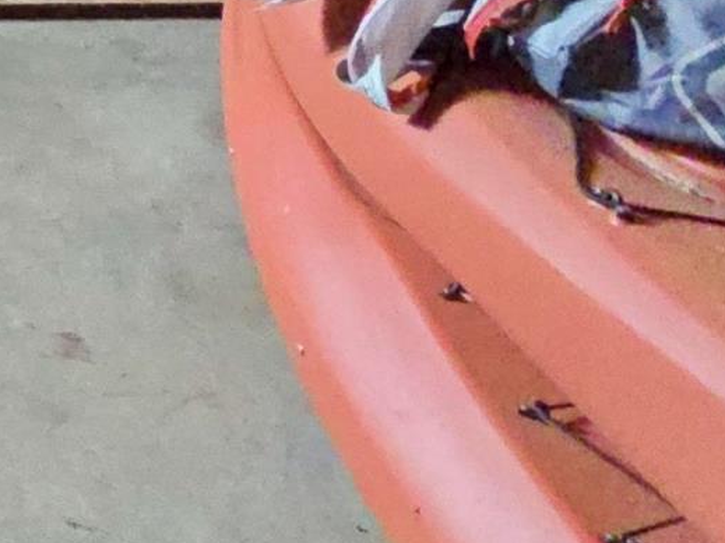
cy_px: -522
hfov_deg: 19.8
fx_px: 1612
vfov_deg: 15.5
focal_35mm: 77
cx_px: -518
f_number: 2.2
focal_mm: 2.2
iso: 800
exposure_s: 1/60
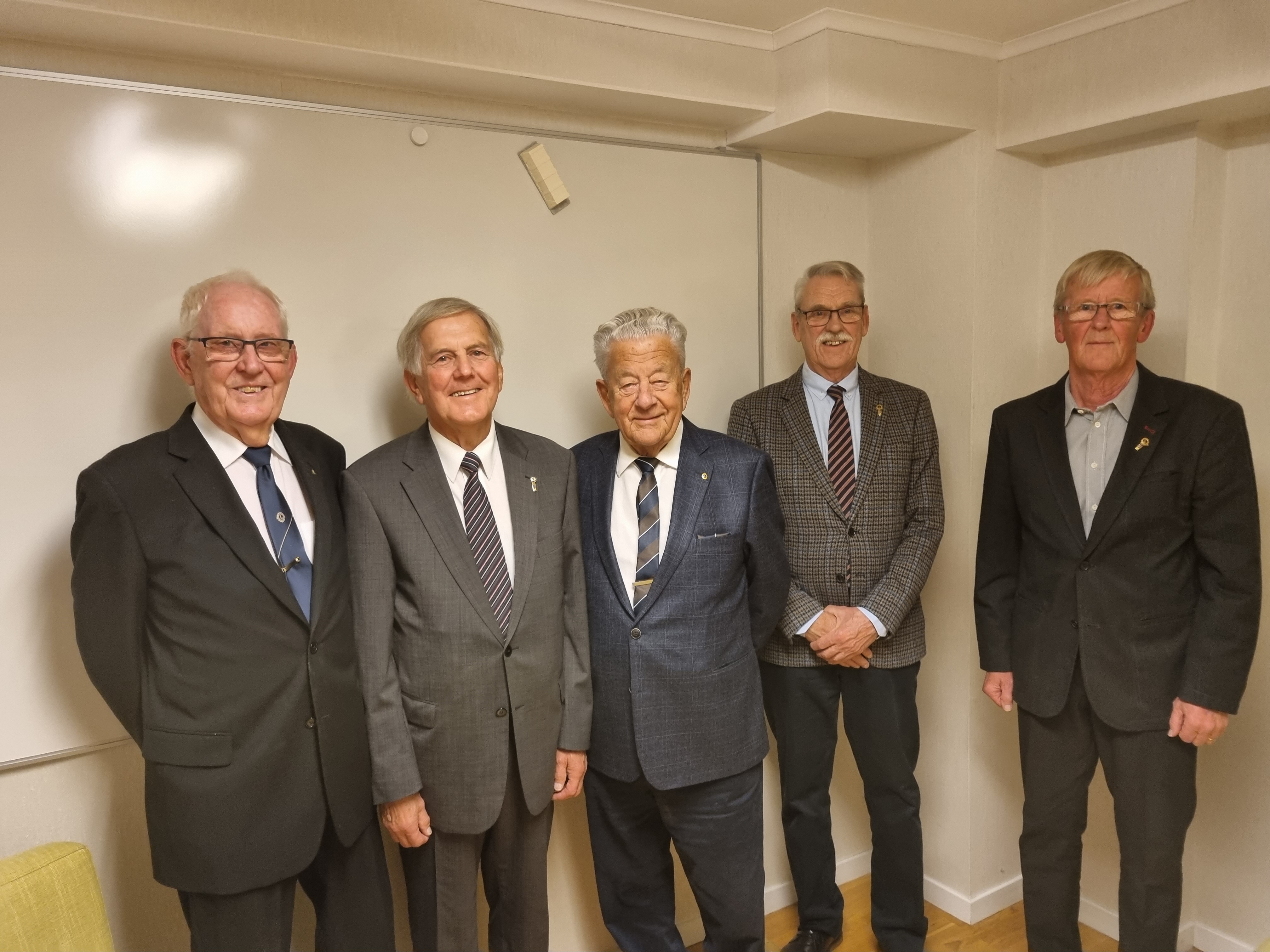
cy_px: 476
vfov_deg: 53.1
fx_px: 954
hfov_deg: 67.3
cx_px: 635
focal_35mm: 26
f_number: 1.8
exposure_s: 1/50
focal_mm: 5.4
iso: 320
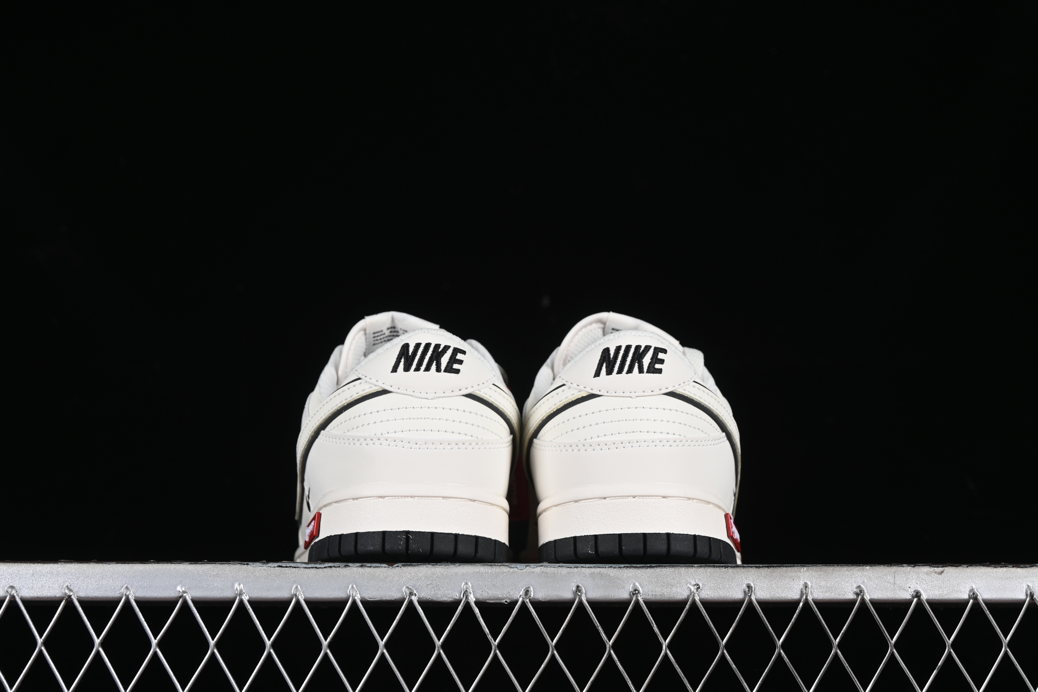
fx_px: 2162
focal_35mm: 75
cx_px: 519
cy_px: 346
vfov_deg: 18.2
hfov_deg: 27.0
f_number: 8
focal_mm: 50
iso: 160
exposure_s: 1/100
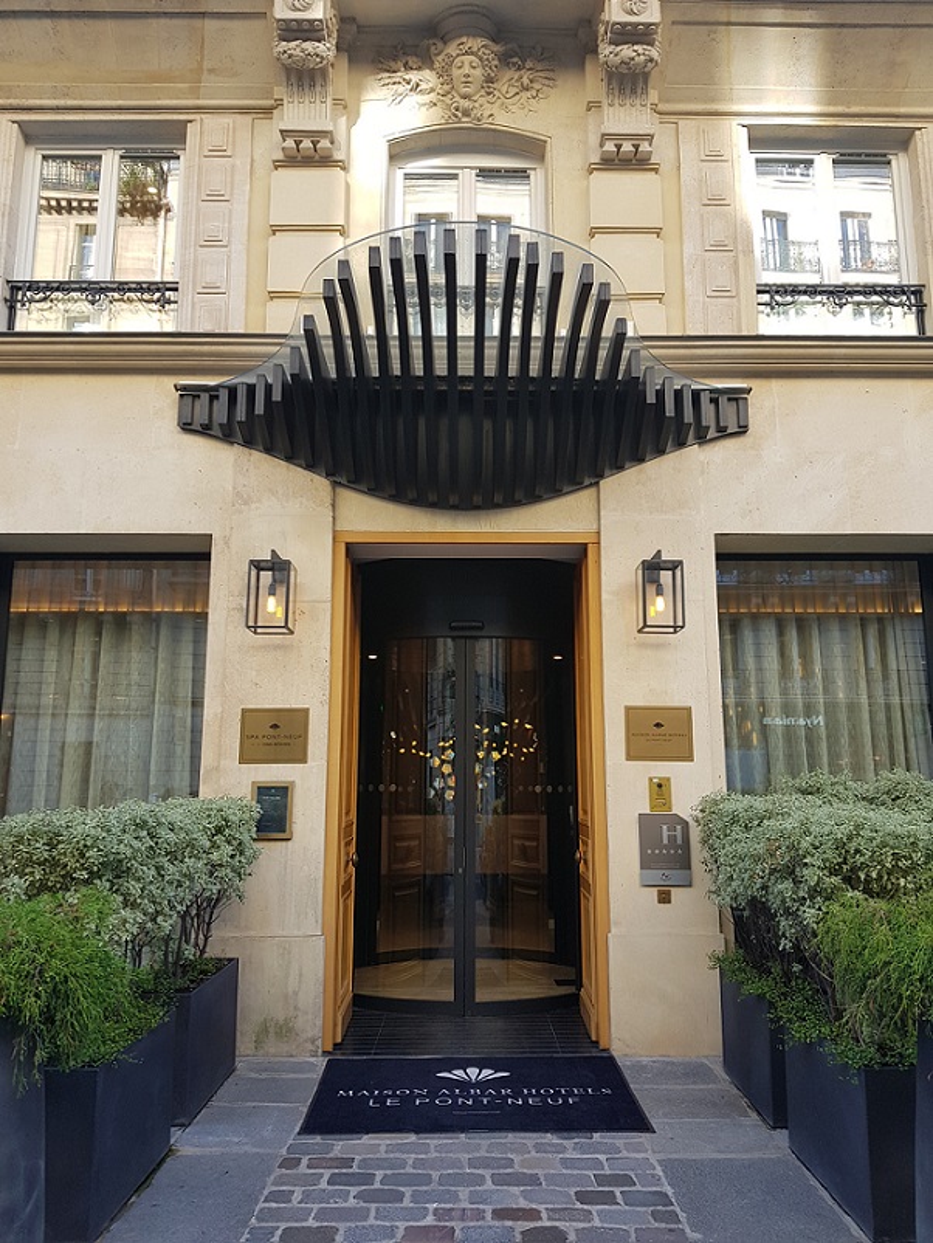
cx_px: 466
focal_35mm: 26
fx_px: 934
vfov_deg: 67.3
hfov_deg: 53.1
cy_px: 622
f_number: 1.7
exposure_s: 1/158
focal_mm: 4.2
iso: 40
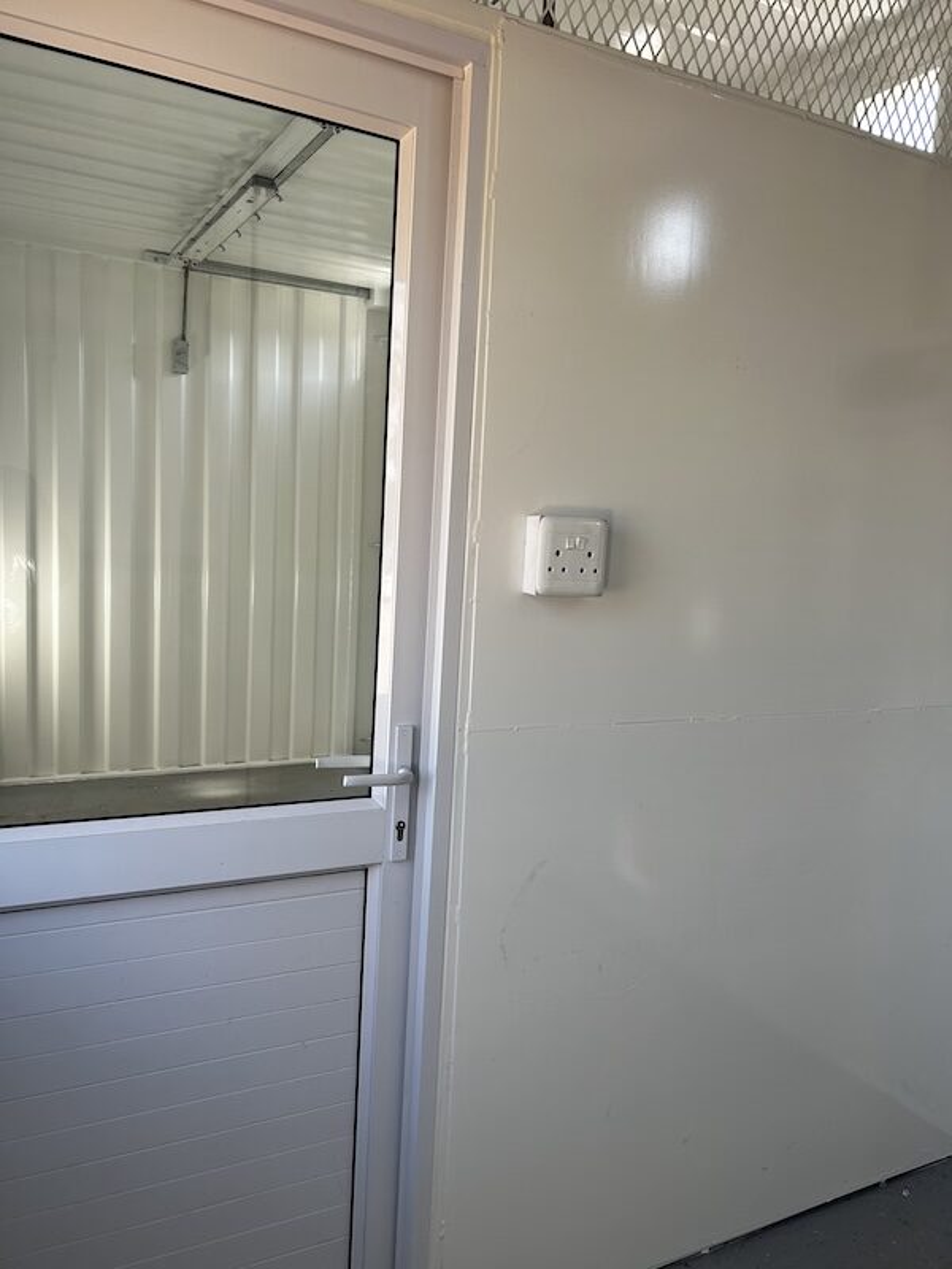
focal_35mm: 26
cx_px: 476
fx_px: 953
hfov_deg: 53.1
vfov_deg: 67.3
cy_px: 634
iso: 50
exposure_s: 1/304
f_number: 1.5
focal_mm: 5.7
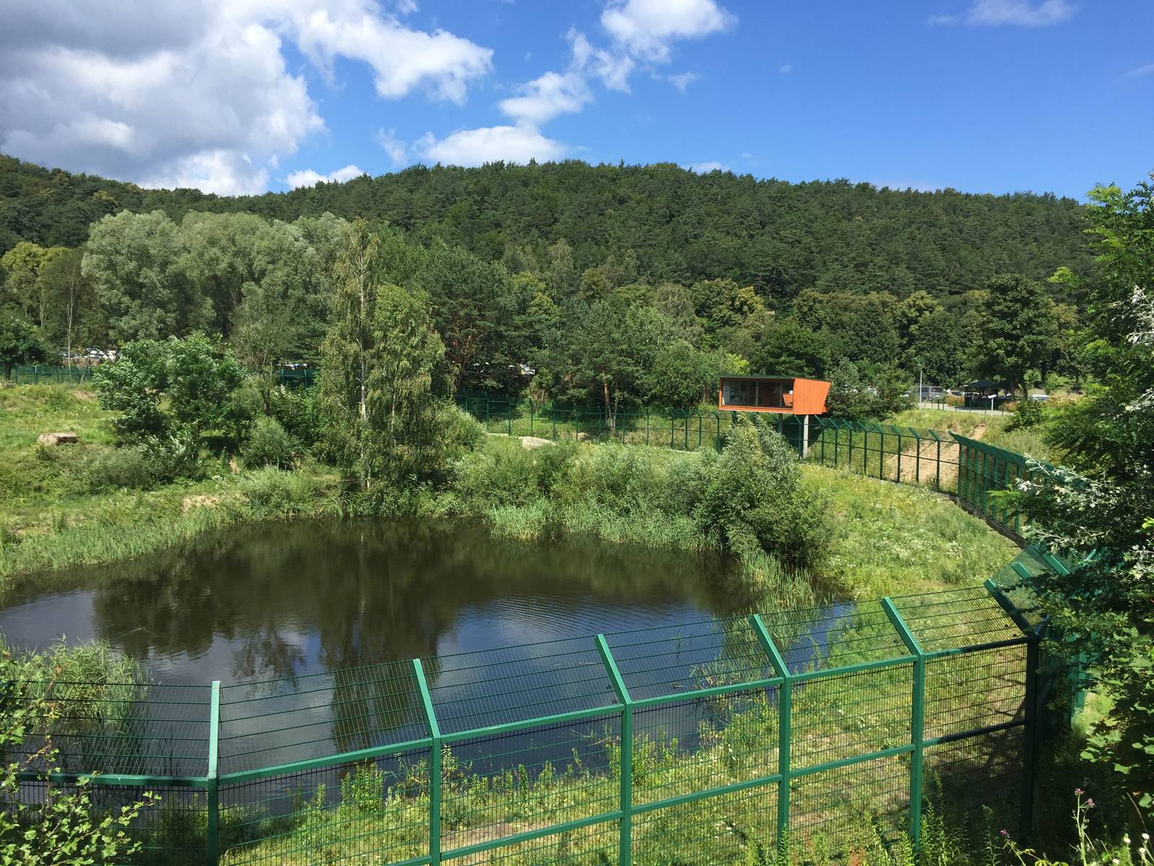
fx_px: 967
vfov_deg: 48.2
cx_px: 577
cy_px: 433
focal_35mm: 29
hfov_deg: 61.7
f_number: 2.2
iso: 32
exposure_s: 1/1319
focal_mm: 4.15
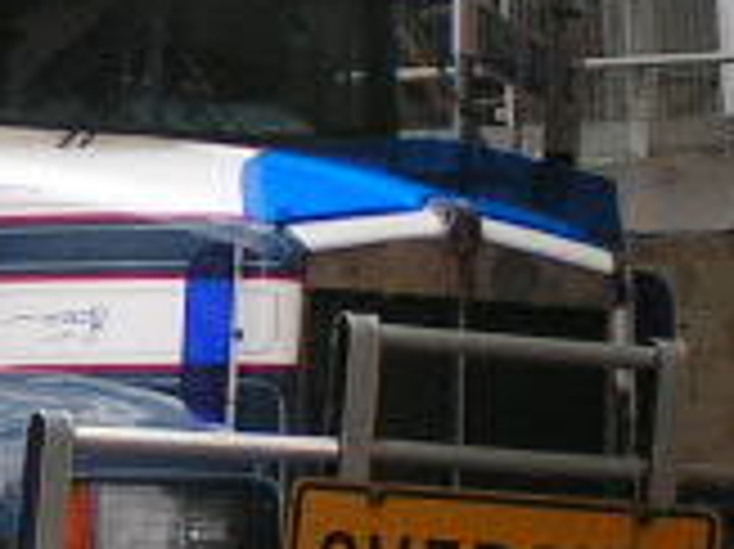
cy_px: 68
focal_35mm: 388
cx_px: -405
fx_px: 8221
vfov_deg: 3.8
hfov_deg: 5.1
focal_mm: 12.1
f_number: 5
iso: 50
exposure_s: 1/200
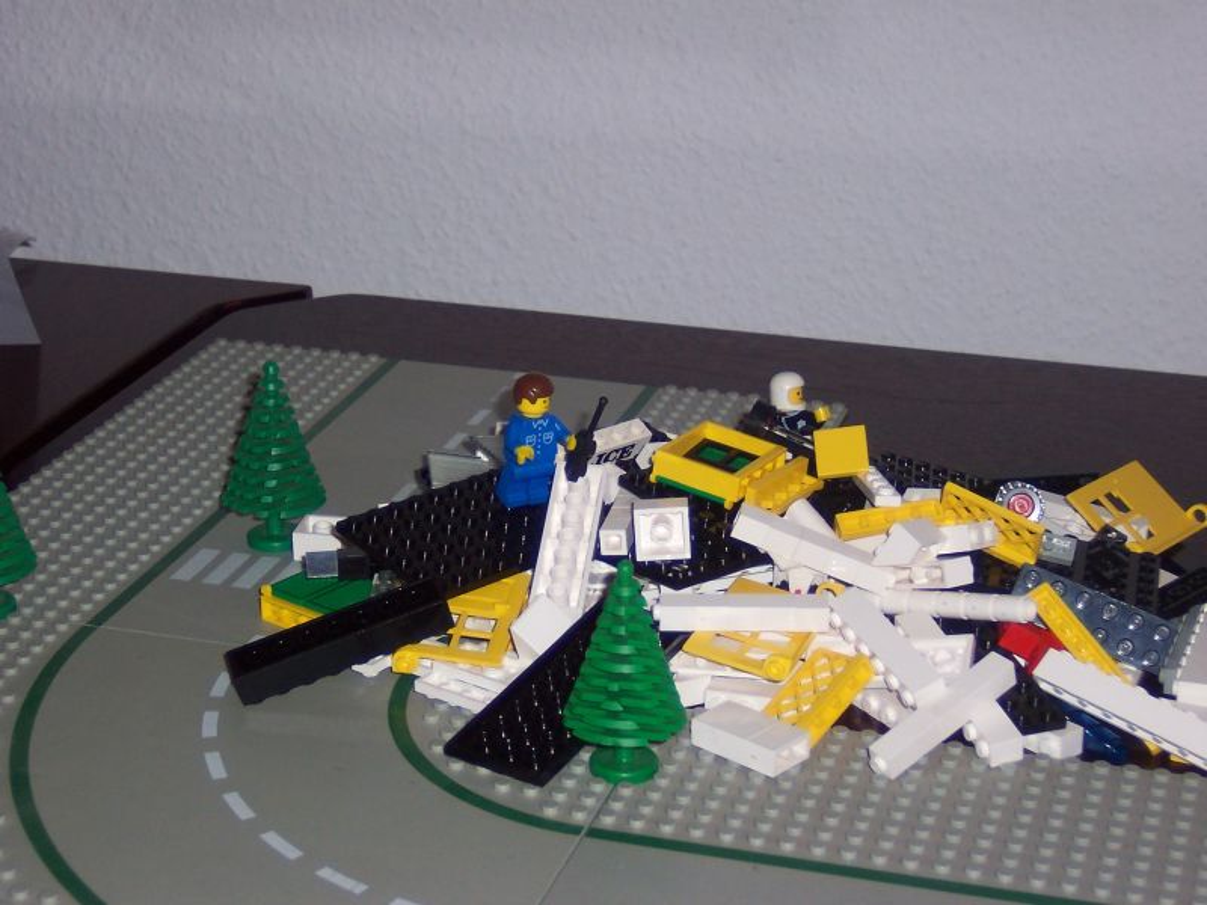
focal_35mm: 98
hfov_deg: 20.0
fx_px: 3417
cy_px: 452
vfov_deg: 15.1
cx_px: 604
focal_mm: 15.2
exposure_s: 1/90
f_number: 3.3
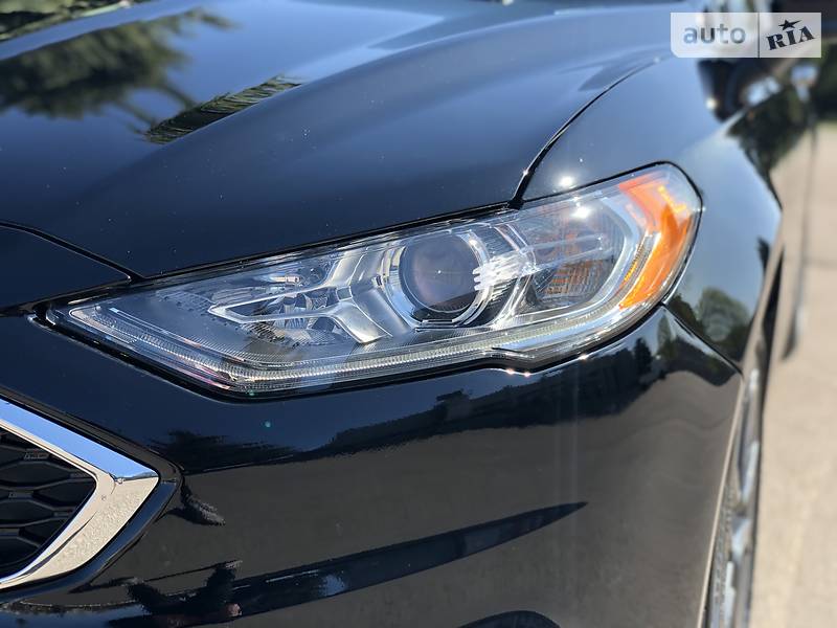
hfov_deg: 36.8
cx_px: 418
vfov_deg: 28.0
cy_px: 314
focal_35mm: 52
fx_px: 1257
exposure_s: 1/265
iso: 16
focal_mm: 6
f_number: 2.4
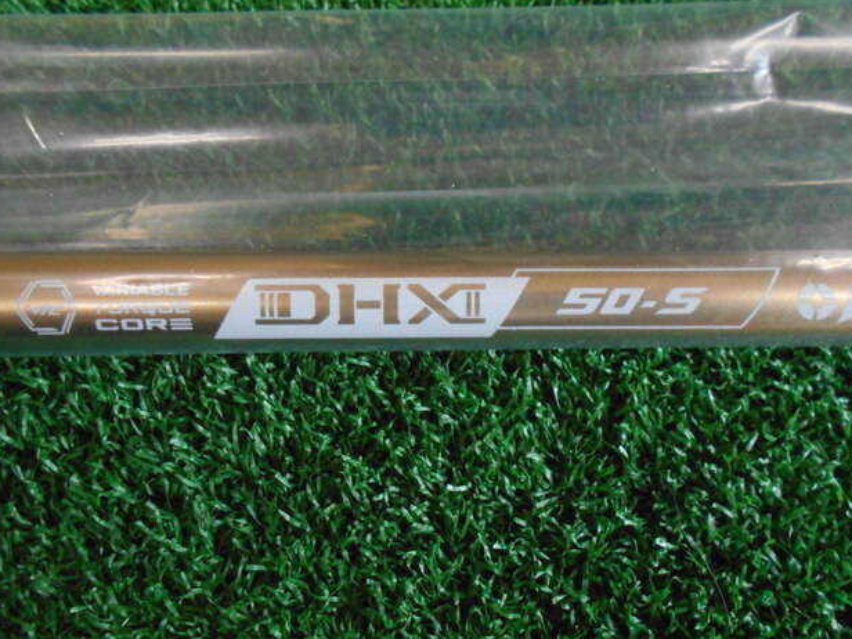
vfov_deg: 51.3
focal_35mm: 27
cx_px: 429
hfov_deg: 65.3
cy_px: 308
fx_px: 665
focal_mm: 4.6
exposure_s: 1/125
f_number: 3.2
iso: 800
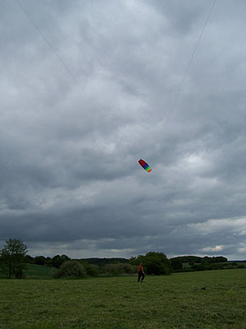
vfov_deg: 49.0
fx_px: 360
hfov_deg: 37.7
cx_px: 123
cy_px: 164
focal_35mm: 38
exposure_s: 1/750
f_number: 4
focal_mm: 6.3
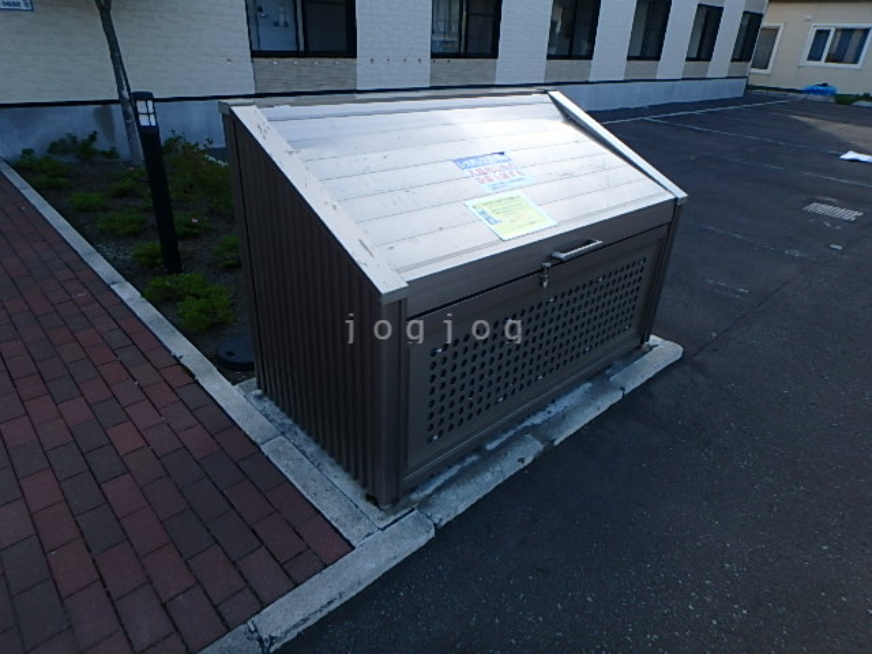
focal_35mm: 21
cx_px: 436
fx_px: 529
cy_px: 327
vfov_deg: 63.4
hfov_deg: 79.0
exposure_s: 1/250
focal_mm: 3.7
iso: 125
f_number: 3.5
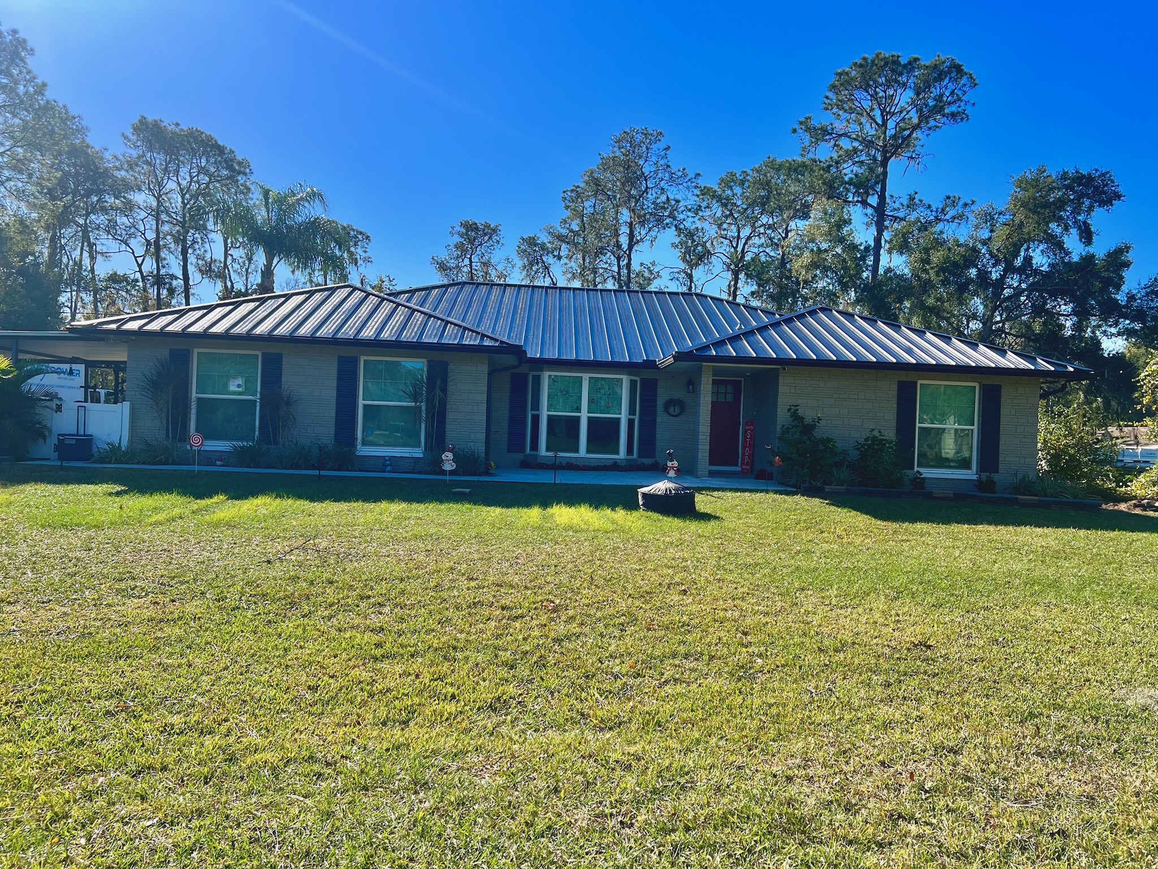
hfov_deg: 67.3
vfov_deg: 53.1
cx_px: 579
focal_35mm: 26
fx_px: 870
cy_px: 434
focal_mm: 5.7
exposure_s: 1/3356
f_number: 1.5
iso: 50
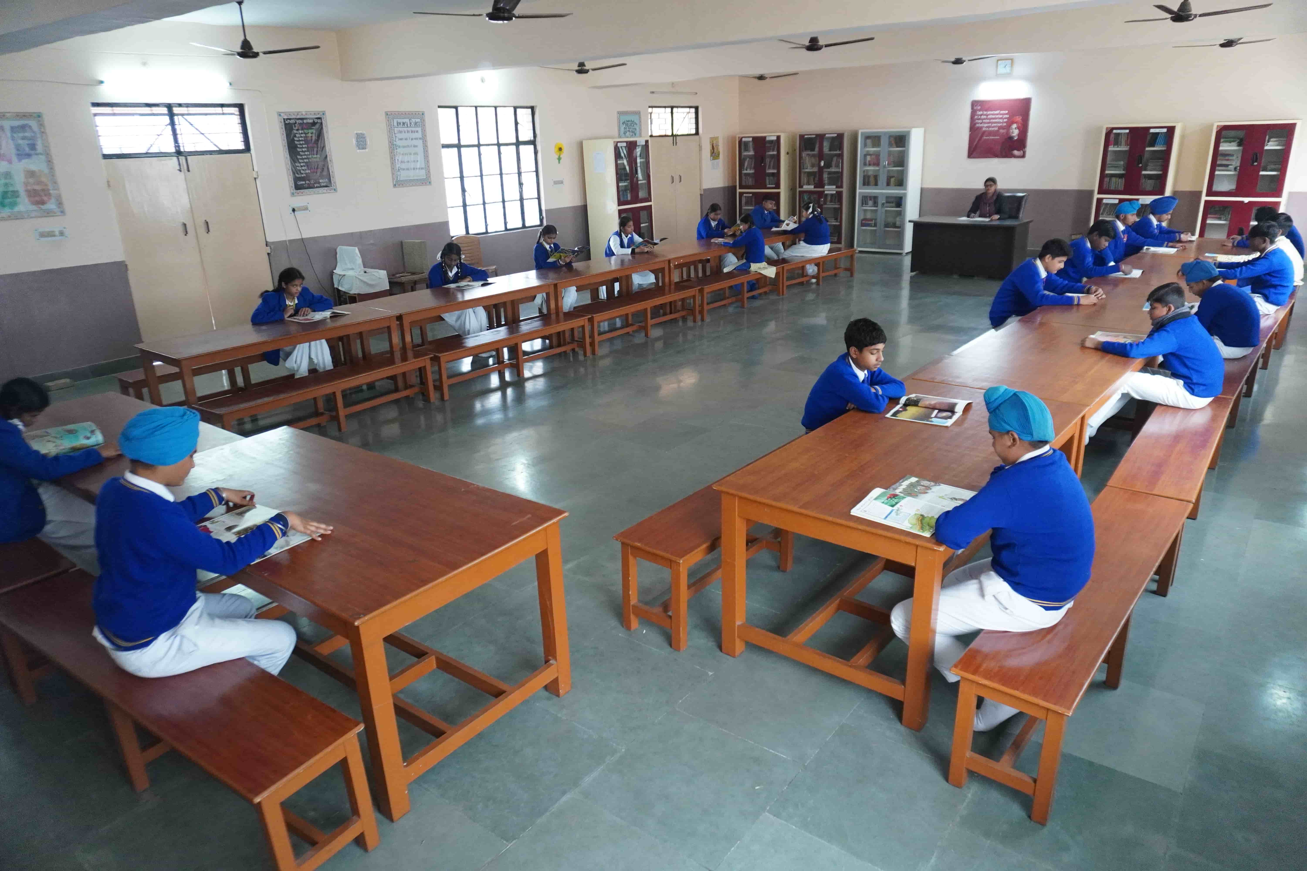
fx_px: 871
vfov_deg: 53.1
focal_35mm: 24
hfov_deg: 73.7
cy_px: 436
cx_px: 654
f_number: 3.5
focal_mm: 16
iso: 2000
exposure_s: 1/160
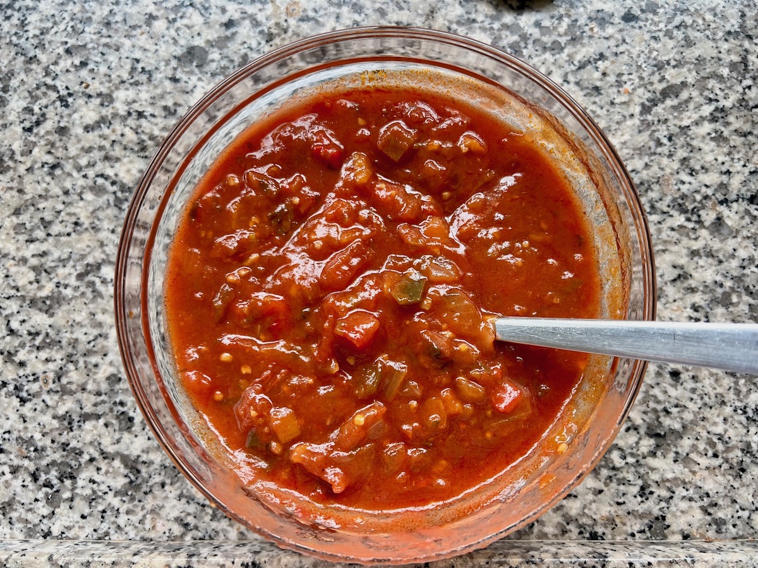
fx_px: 569
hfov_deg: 67.3
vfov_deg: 53.1
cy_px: 284
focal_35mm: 26
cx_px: 379
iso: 50
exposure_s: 1/171
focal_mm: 5.7
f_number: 1.5
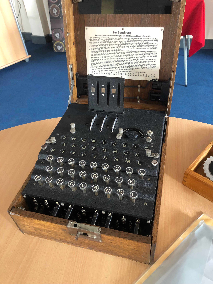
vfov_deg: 63.4
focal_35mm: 28
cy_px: 142
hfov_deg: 49.7
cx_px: 106
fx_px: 230
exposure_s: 1/14
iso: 100
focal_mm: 4
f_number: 1.8
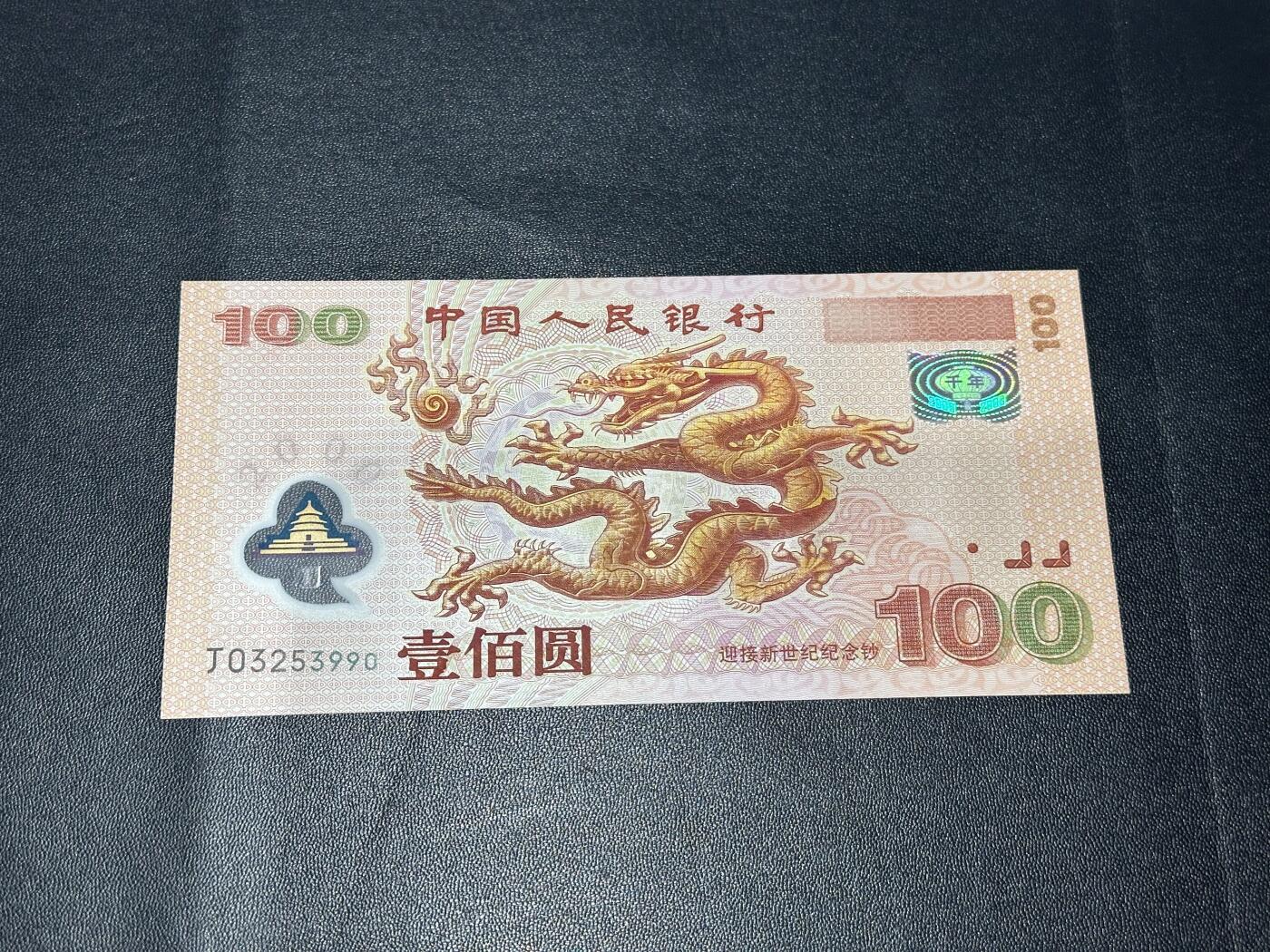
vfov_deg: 30.3
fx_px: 1761
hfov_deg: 39.7
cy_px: 476
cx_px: 635
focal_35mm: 48
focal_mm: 6.86
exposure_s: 1/50
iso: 100
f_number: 1.78
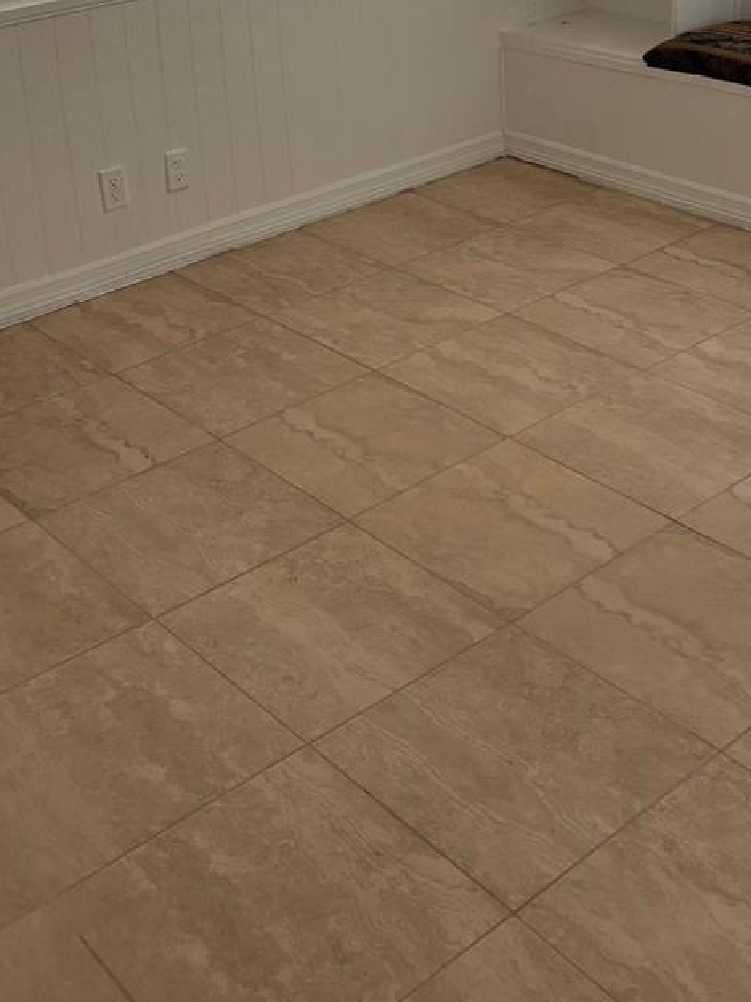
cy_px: 162
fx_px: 1446
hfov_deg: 29.1
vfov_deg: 36.5
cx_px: 411
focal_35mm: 50
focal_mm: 5.96
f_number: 1.6
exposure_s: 1/121
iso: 100
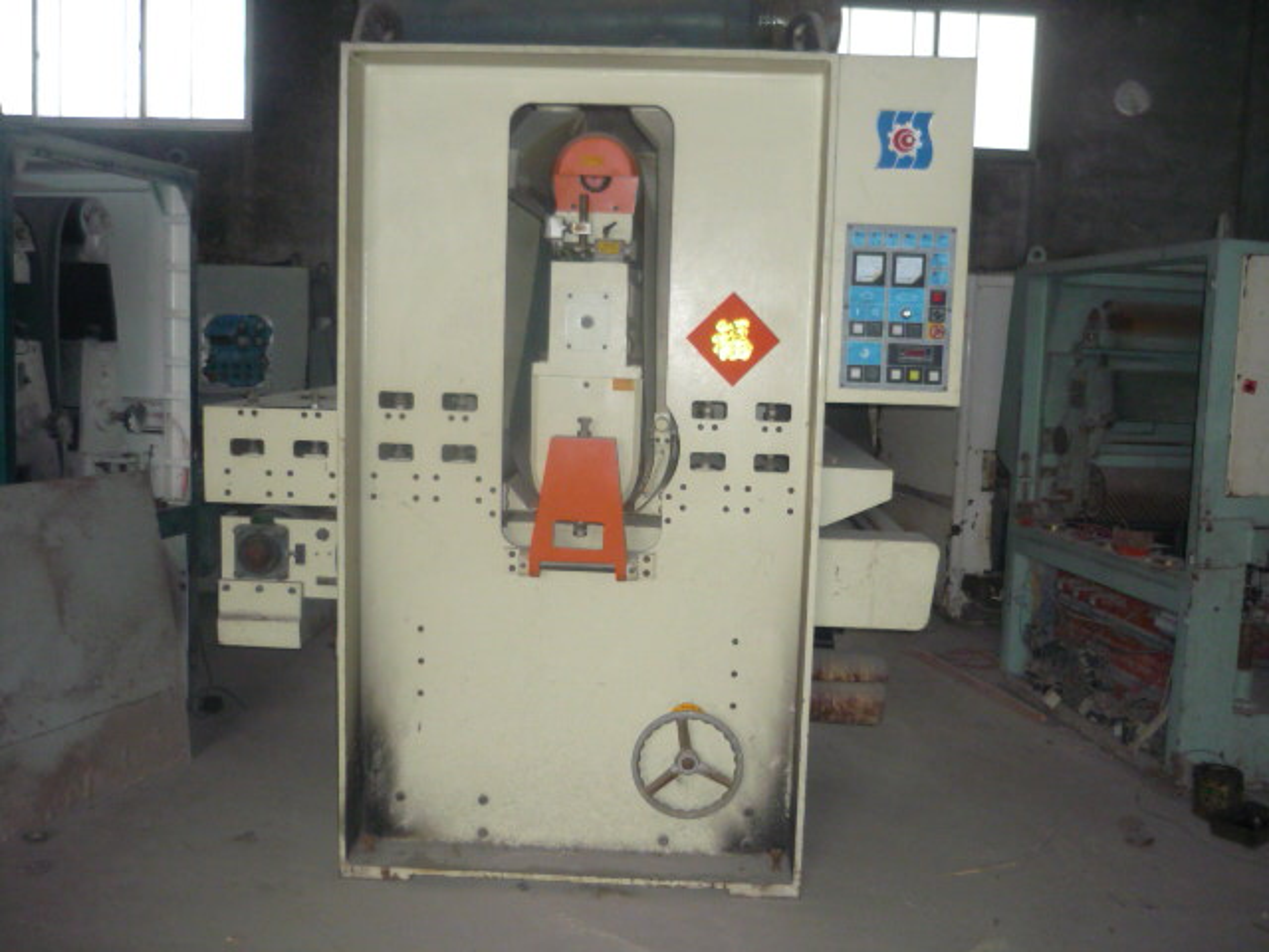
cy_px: 476
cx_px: 634
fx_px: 1210
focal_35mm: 33
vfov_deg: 42.9
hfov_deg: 55.4
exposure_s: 1/30
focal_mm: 5.5
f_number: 2.8
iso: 320
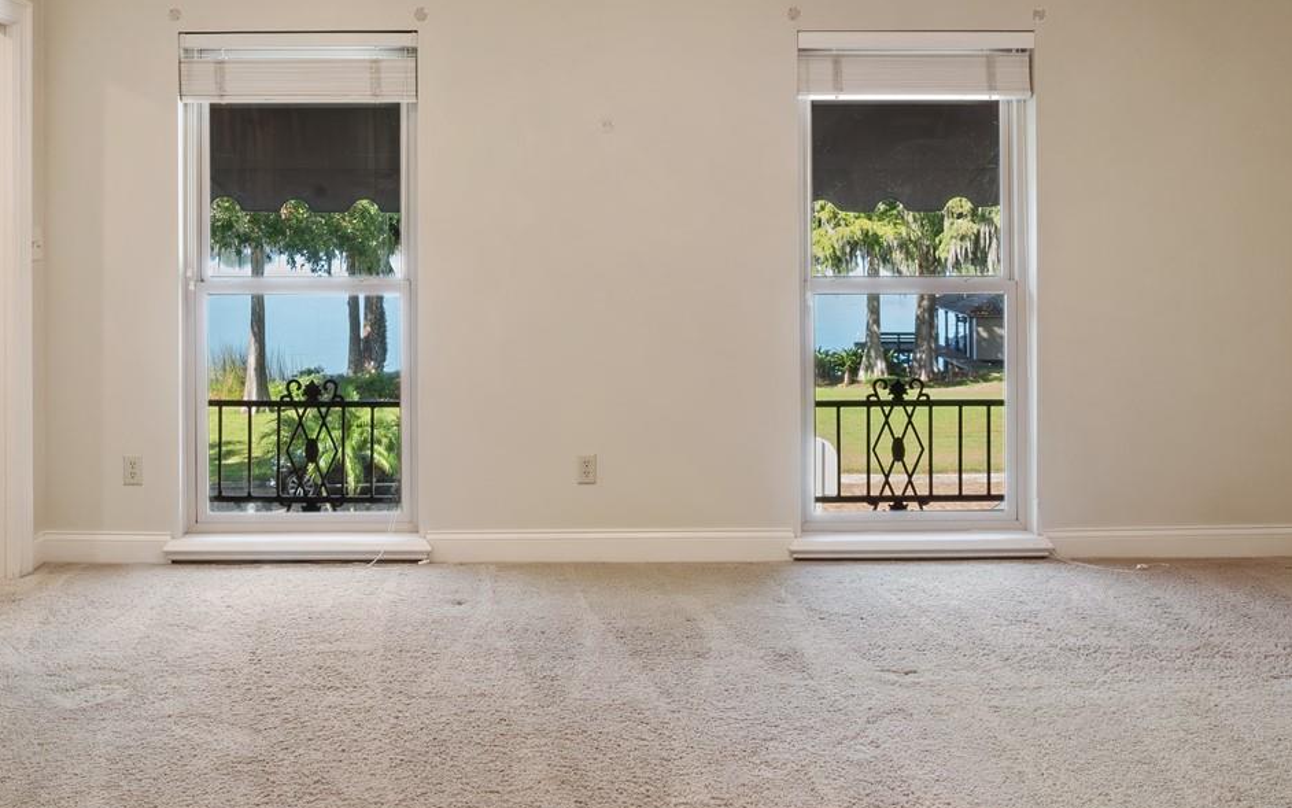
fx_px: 1268
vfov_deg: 34.7
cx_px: 539
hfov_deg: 53.7
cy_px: 224
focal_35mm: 36
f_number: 7.1
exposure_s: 1/60
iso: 2000
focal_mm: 10
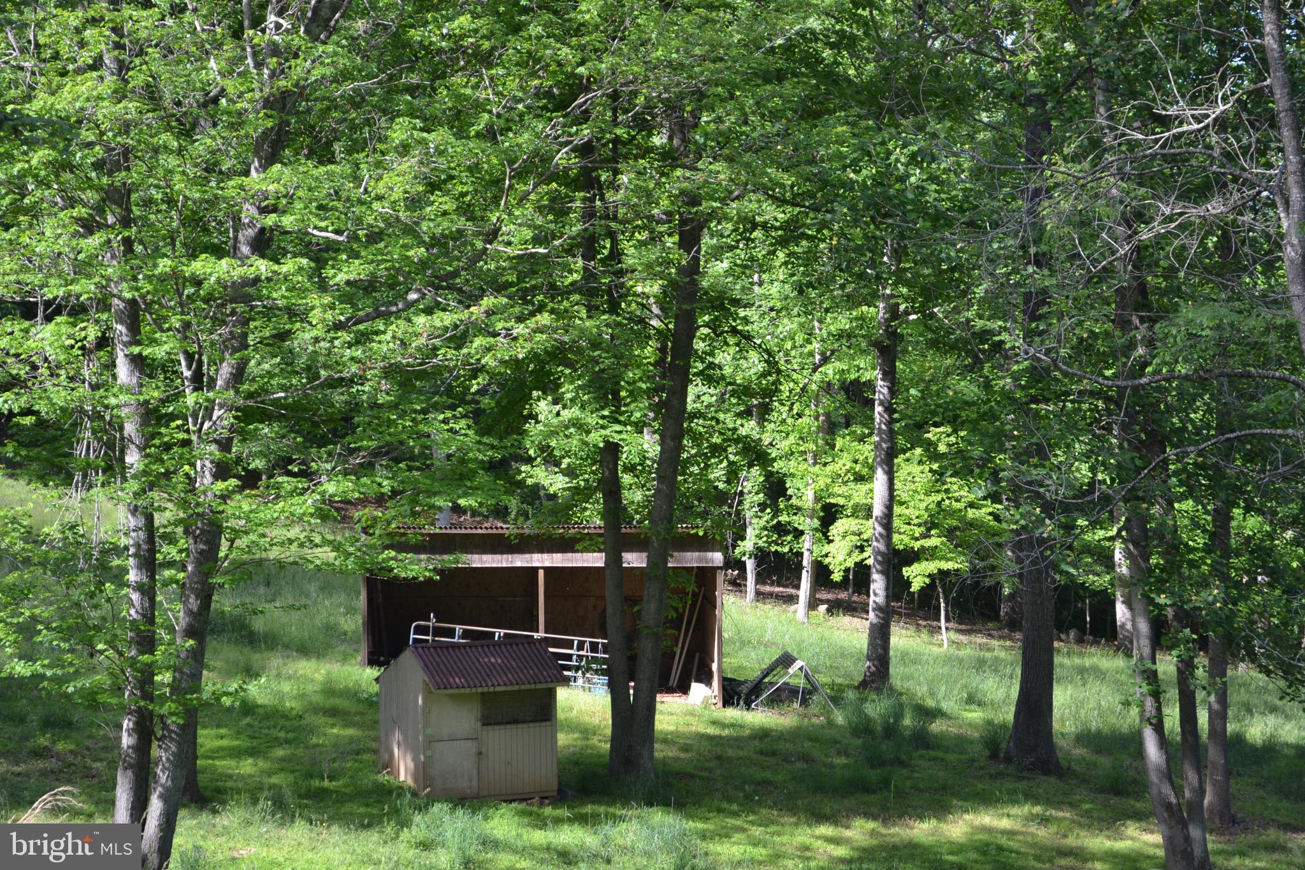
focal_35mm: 82
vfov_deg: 16.6
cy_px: 435
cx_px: 652
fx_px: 2990
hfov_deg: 24.6
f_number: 5.6
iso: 220
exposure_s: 1/125
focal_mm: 55
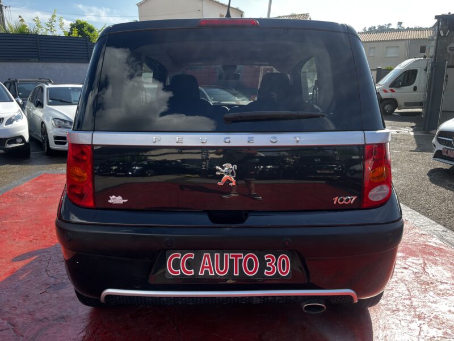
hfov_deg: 67.3
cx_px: 227
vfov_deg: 53.1
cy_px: 170
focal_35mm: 26
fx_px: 341
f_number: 1.6
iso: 50
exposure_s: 1/751
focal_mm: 5.1
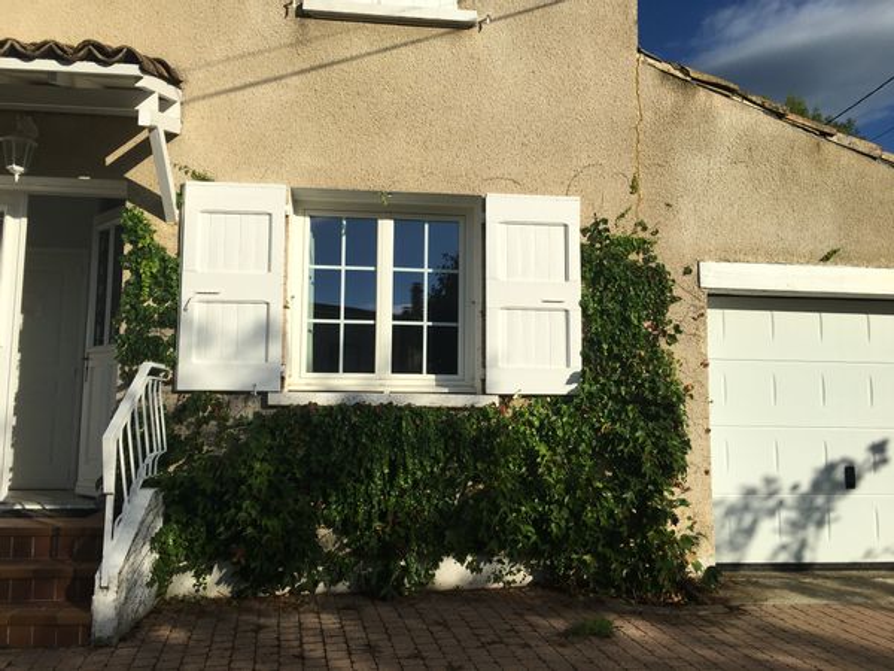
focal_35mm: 29
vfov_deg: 48.2
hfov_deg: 61.7
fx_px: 749
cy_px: 336
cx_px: 447
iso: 25
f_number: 2.2
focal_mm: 4.15
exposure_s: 1/3344
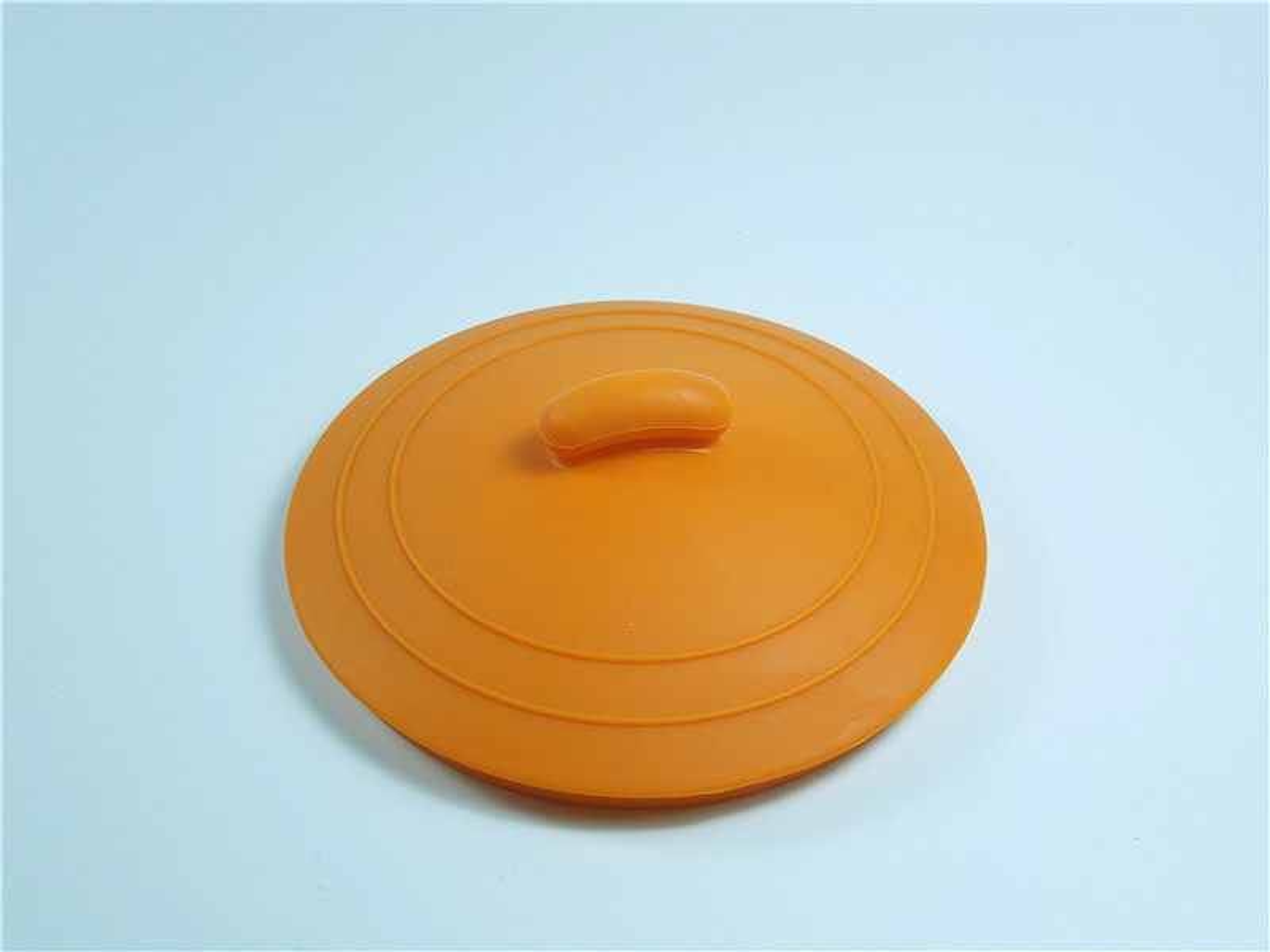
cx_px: 635
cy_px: 476
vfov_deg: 30.3
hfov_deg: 39.7
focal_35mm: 48
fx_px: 1761
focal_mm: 8.7
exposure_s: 1/80
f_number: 4
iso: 100
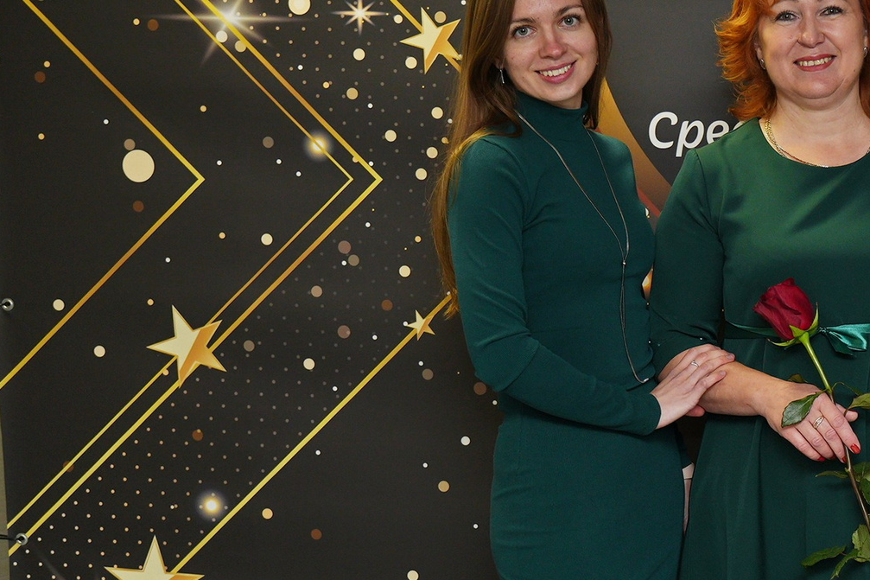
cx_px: 943
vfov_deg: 15.3
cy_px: 426
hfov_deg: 21.7
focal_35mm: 89
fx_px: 2150
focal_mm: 35
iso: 800
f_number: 2.8
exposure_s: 1/160
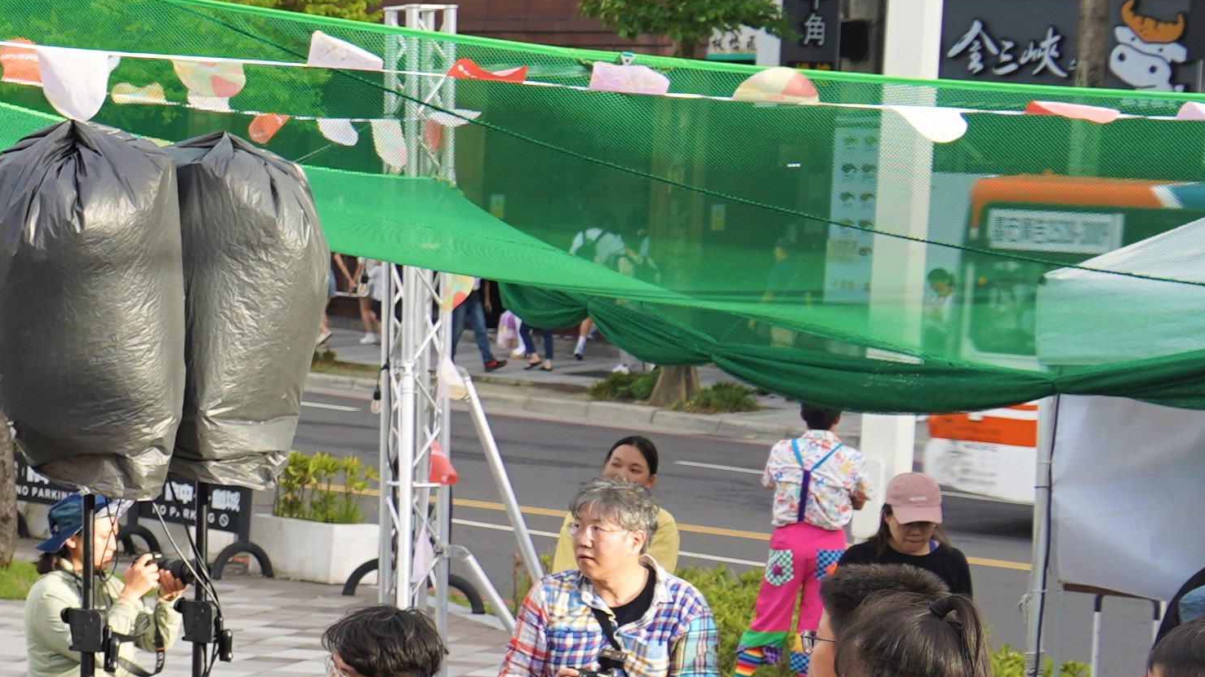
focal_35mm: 132
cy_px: 504
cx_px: -687
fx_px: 4217
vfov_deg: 9.2
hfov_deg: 14.9
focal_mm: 31
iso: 100
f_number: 5
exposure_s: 1/125
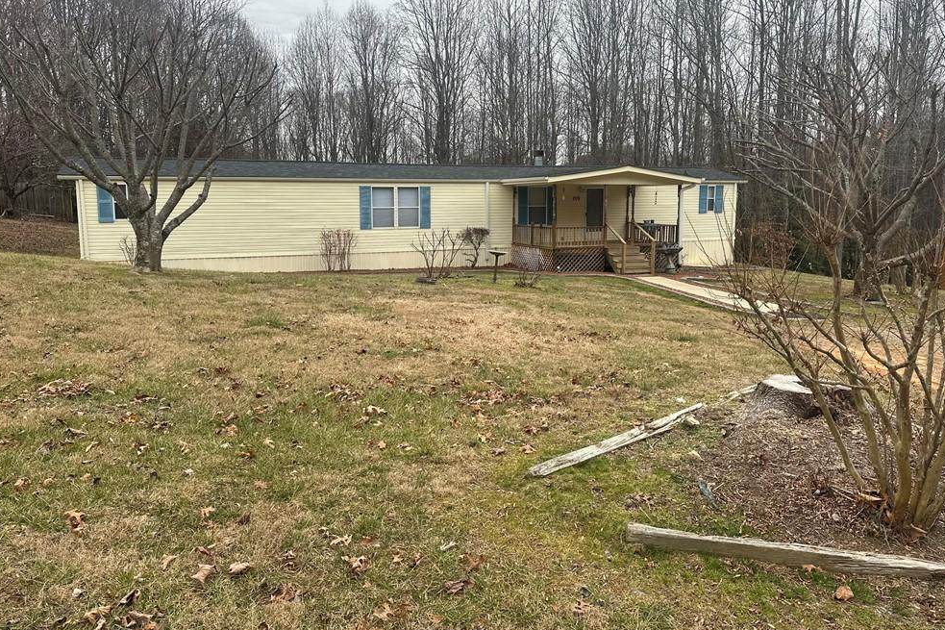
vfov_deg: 49.4
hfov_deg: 69.4
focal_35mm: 26
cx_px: 481
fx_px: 682
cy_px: 275
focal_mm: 6.86
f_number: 1.78
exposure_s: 1/654
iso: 80
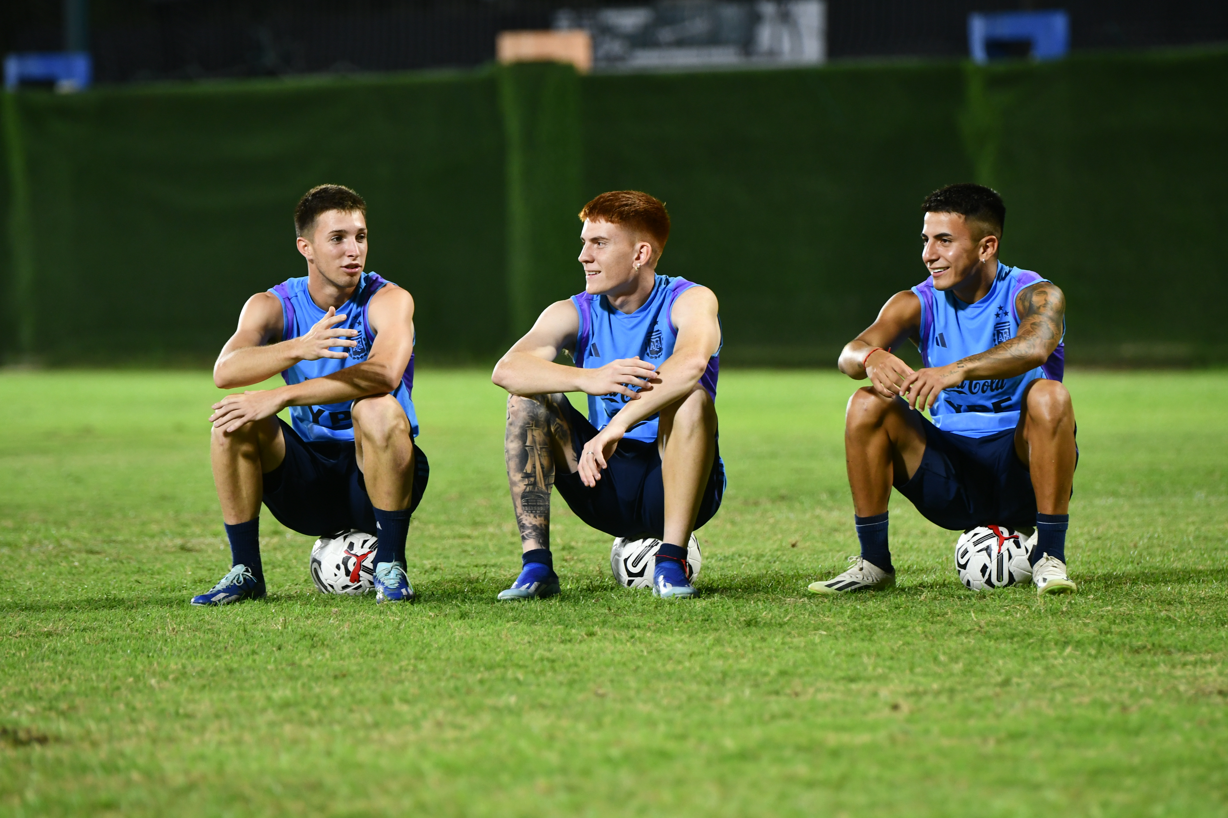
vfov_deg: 5.7
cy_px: 409
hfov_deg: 8.6
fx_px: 8186
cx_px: 614
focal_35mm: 240
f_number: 2.8
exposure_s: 1/320
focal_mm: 160
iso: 800
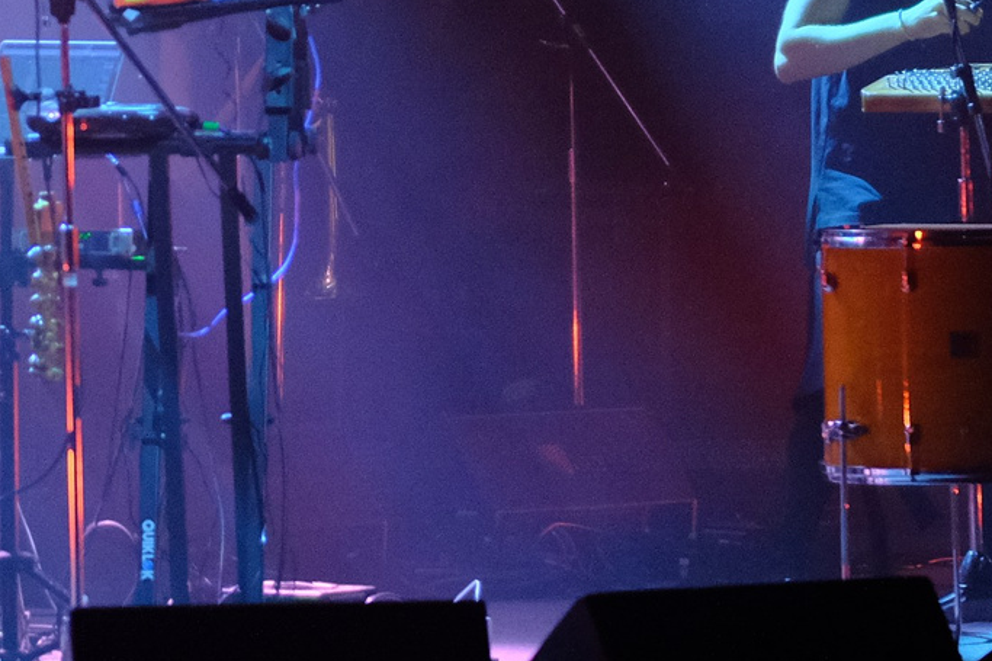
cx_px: 42
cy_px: 1
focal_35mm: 315
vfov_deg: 4.4
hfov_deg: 6.5
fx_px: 8677
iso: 1600
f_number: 1.2
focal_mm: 56
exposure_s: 1/800
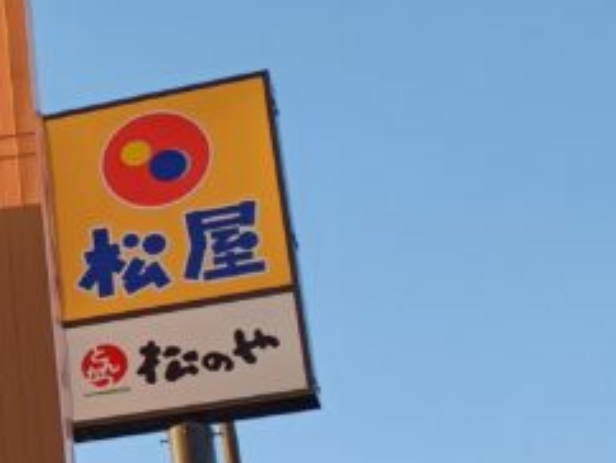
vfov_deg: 13.5
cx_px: -412
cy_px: 272
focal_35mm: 110
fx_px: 1959
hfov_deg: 15.8
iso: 50
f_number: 1.7
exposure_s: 1/173
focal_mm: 4.7
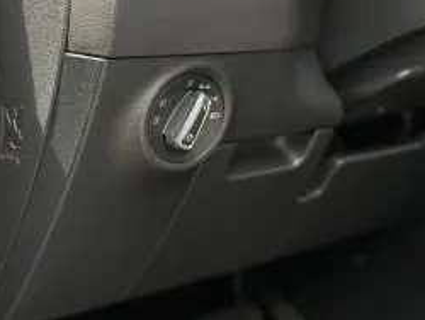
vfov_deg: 21.2
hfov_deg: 28.1
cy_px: 94
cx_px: 218
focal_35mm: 69
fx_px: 848
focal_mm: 6.76
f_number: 1.78
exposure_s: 1/242
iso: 100
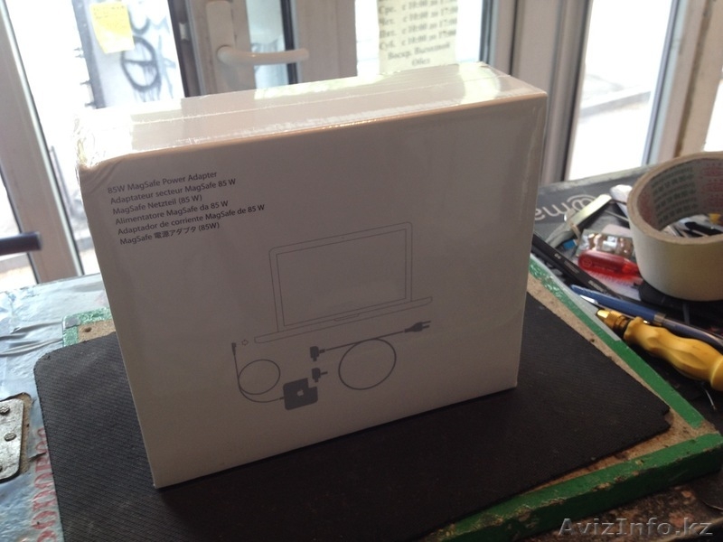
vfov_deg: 40.7
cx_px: 362
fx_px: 731
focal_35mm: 35
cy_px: 271
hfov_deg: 52.6
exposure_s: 1/40
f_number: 2.4
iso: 50
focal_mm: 4.28
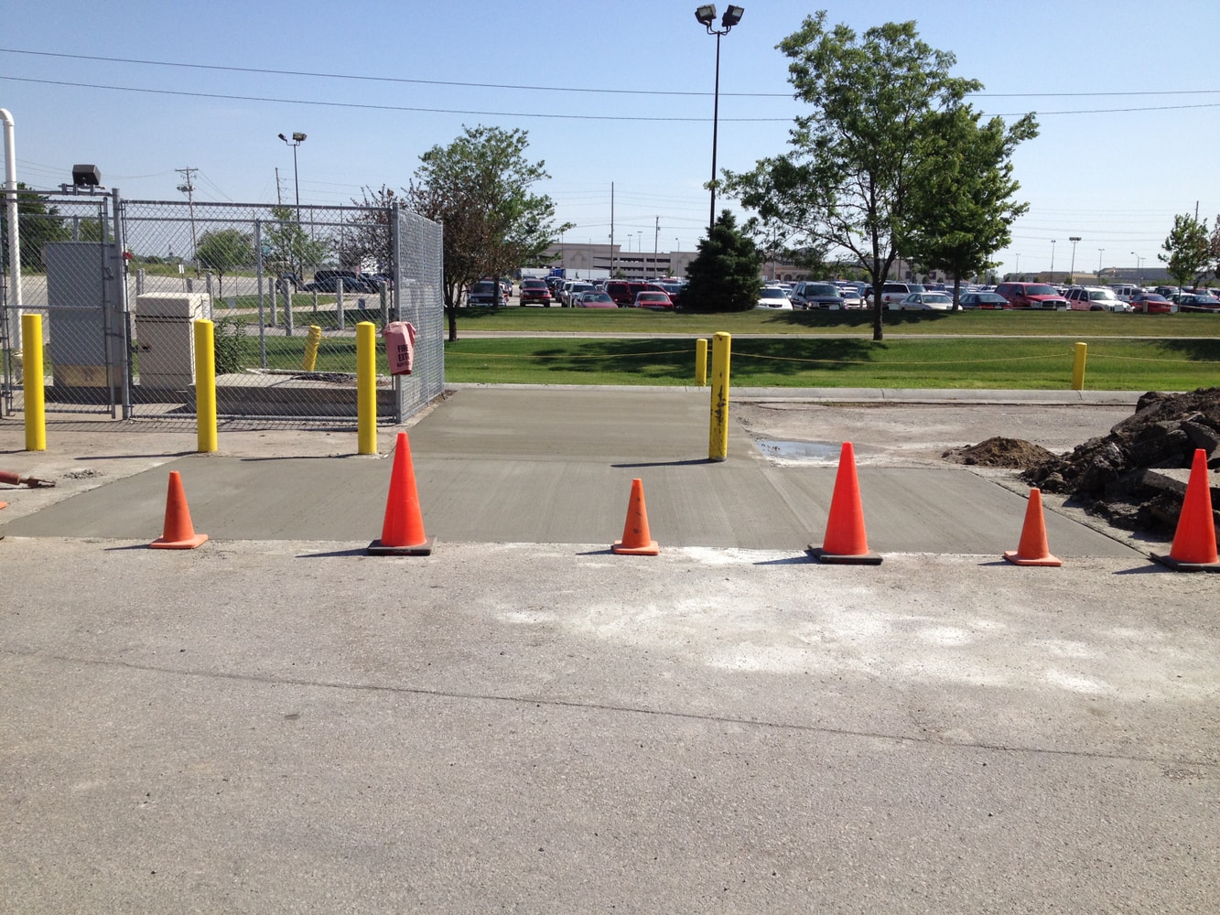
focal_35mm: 35
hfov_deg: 52.6
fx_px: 1234
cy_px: 458
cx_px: 610
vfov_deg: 40.7
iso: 64
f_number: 2.4
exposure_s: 1/2123
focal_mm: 4.28
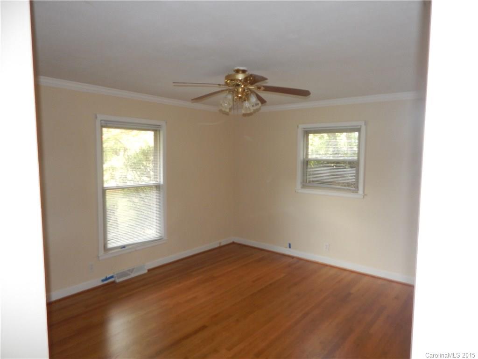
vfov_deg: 61.1
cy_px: 180
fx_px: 304
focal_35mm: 22
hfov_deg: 76.4
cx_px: 239
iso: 200
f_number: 3
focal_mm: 4
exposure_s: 1/30
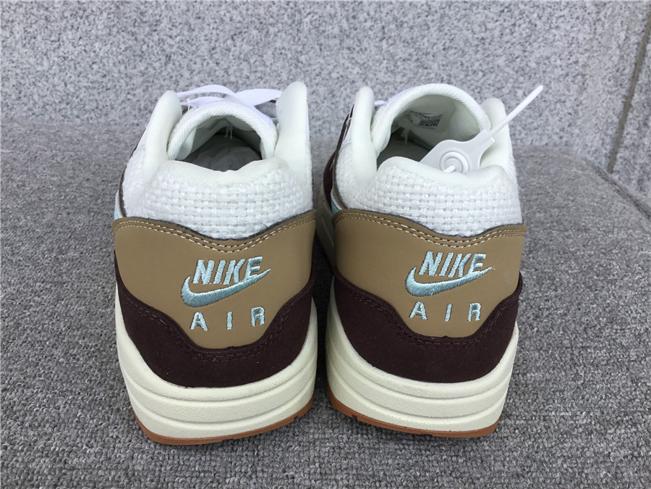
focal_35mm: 31
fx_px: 583
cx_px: 326
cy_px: 244
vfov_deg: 45.4
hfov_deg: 58.4
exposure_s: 1/296
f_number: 2.4
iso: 25
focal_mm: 3.3
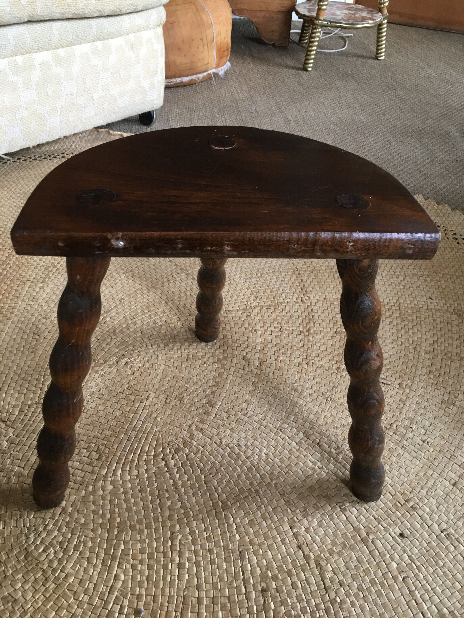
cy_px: 309
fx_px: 518
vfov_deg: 61.7
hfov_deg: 48.2
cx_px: 232
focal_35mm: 29
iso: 100
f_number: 2.2
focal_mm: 4.15
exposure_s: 1/33
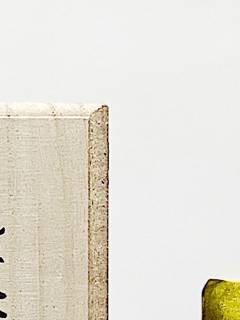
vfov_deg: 6.2
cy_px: 684
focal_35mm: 307
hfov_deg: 4.8
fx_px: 2839
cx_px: 81
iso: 100
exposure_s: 1/100
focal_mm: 6
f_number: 2.4
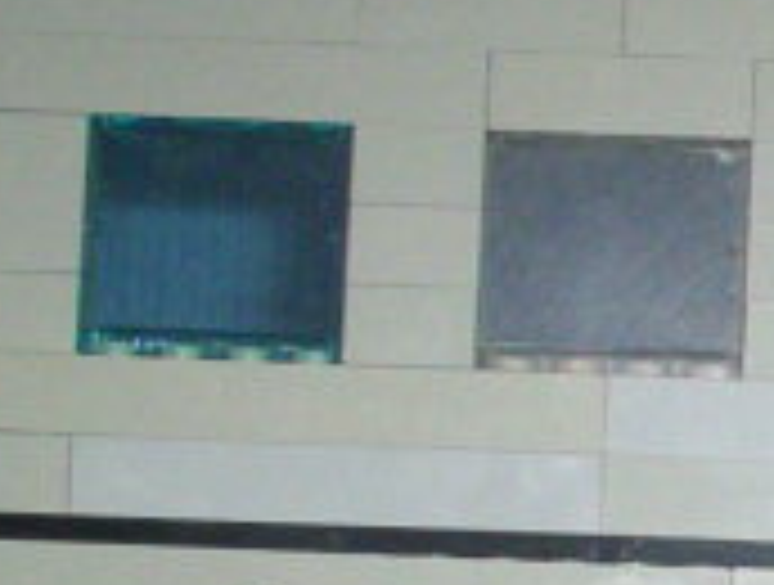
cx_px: 1044
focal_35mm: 180
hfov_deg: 10.7
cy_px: 702
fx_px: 4036
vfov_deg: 8.2
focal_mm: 4.99
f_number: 4.5
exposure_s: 1/60
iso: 140
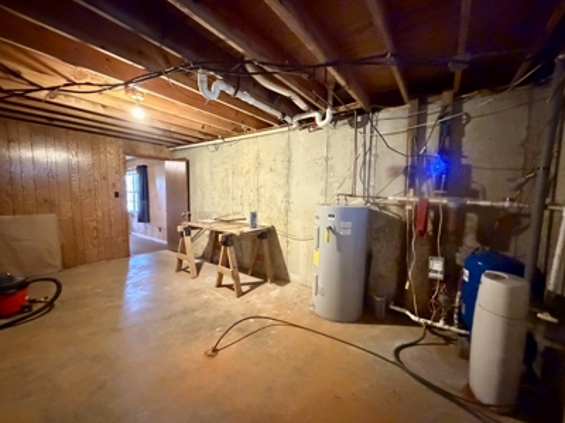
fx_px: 229
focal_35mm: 14
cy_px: 212
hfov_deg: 102.1
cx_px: 282
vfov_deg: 85.7
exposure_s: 1/20
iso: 2500
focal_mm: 2.22
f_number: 2.2
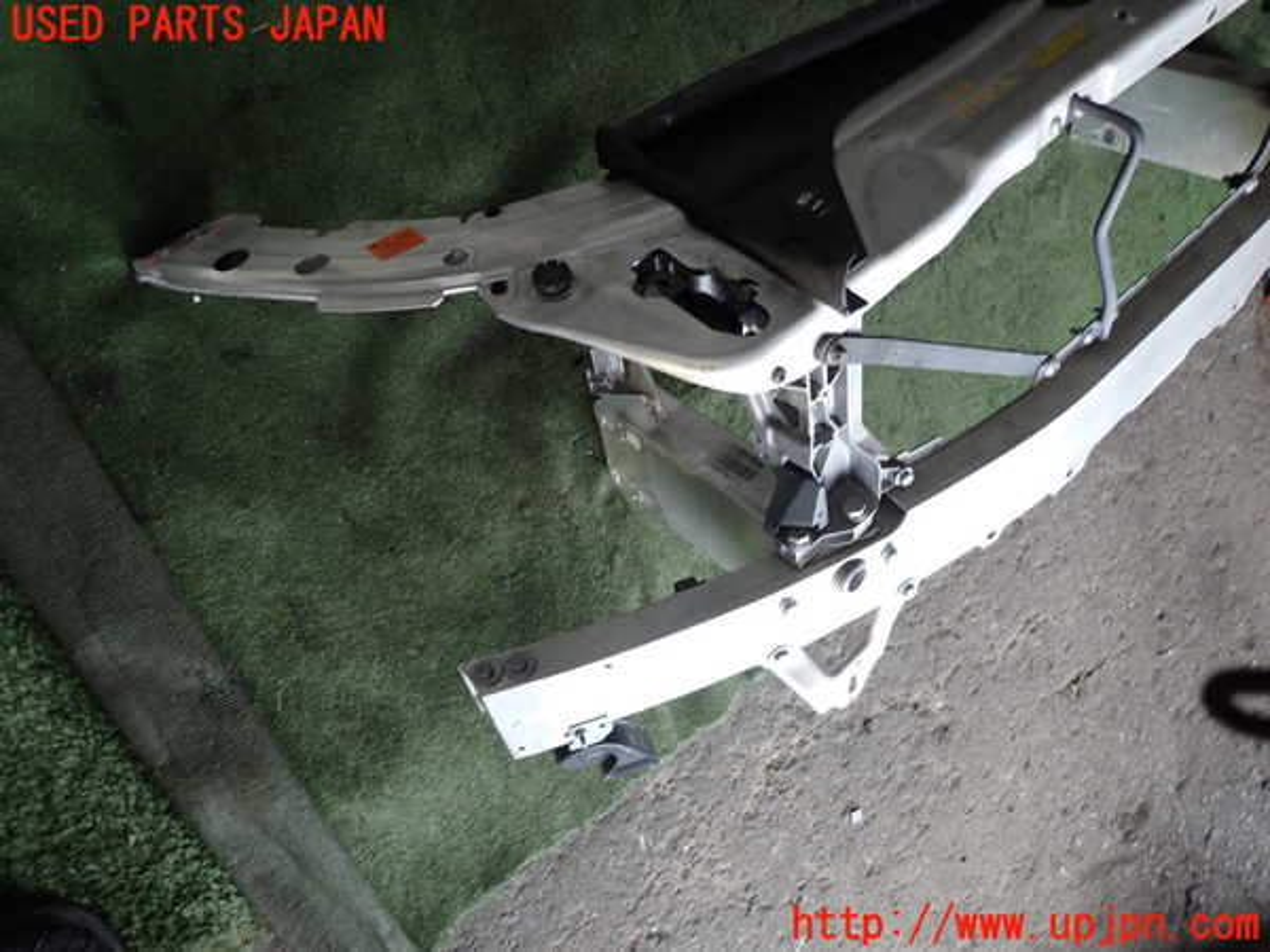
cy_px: 476
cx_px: 635
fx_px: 917
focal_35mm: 25
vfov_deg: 54.9
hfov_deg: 69.4
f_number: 2
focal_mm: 4.5
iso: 200
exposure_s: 1/50
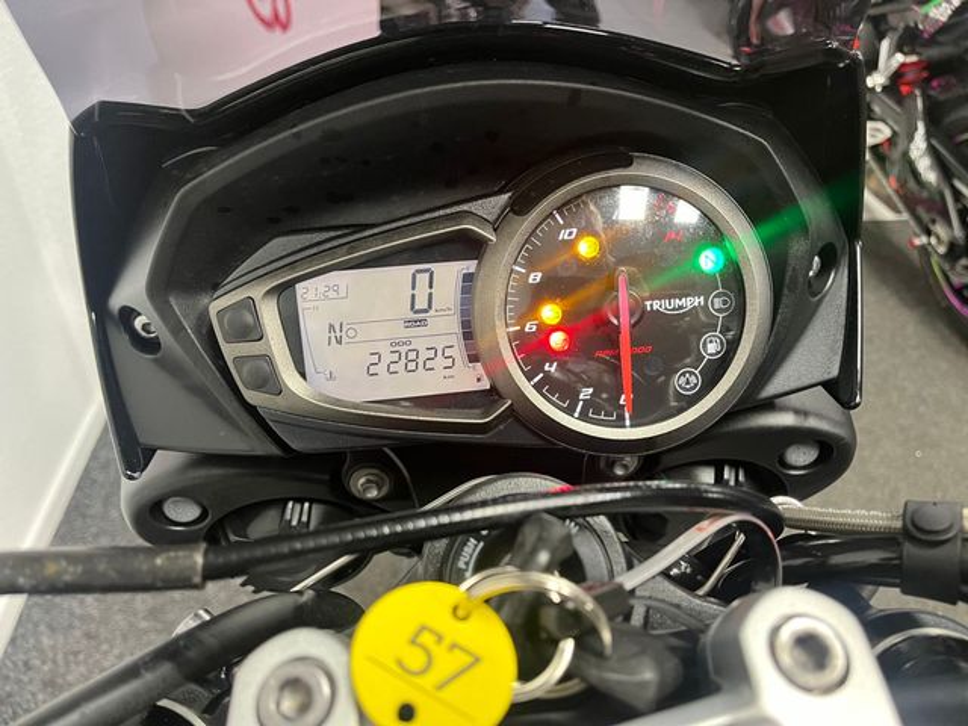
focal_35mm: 26
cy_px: 363
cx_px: 484
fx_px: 727
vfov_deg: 53.1
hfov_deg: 67.3
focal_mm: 5.1
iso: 400
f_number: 1.6
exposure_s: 1/59
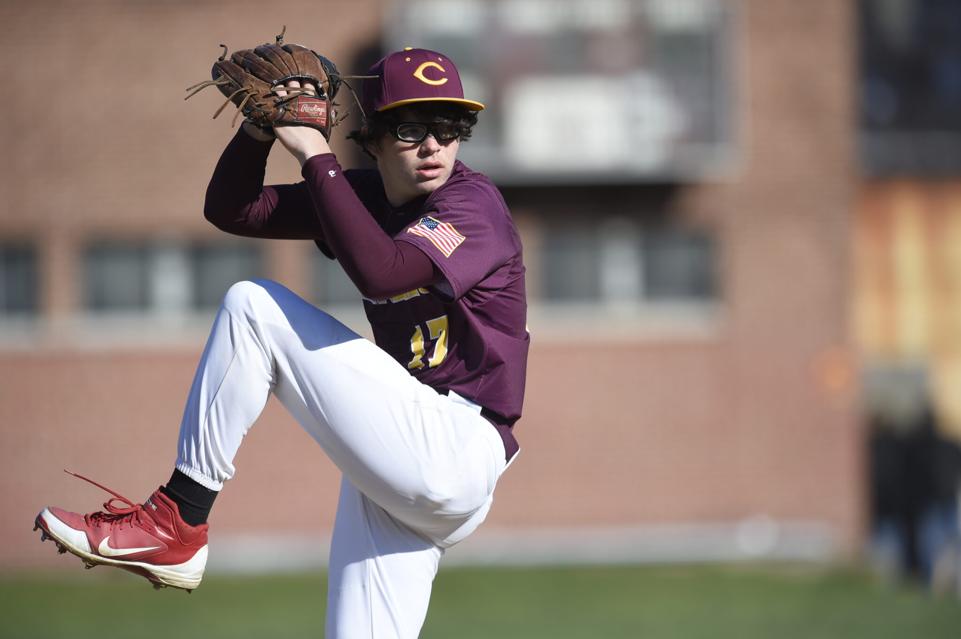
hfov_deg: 4.9
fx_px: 11200
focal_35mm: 420
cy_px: 320
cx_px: 480
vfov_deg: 3.3
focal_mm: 420
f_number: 4
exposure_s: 1/5000
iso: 400
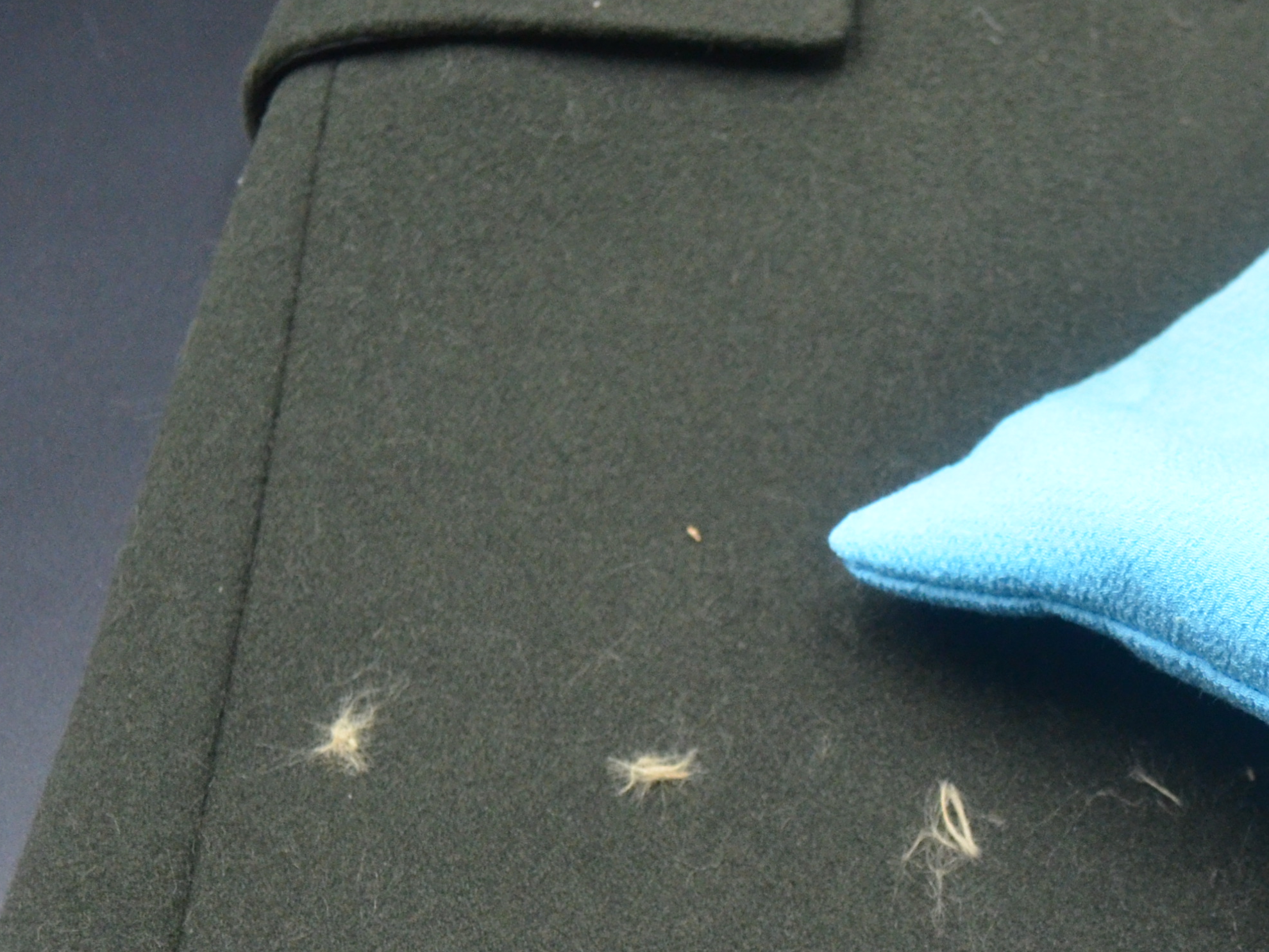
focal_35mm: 86
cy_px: 839
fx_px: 3153
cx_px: 1191
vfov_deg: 17.0
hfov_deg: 22.1
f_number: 4
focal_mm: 24
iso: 1600
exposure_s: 1/250
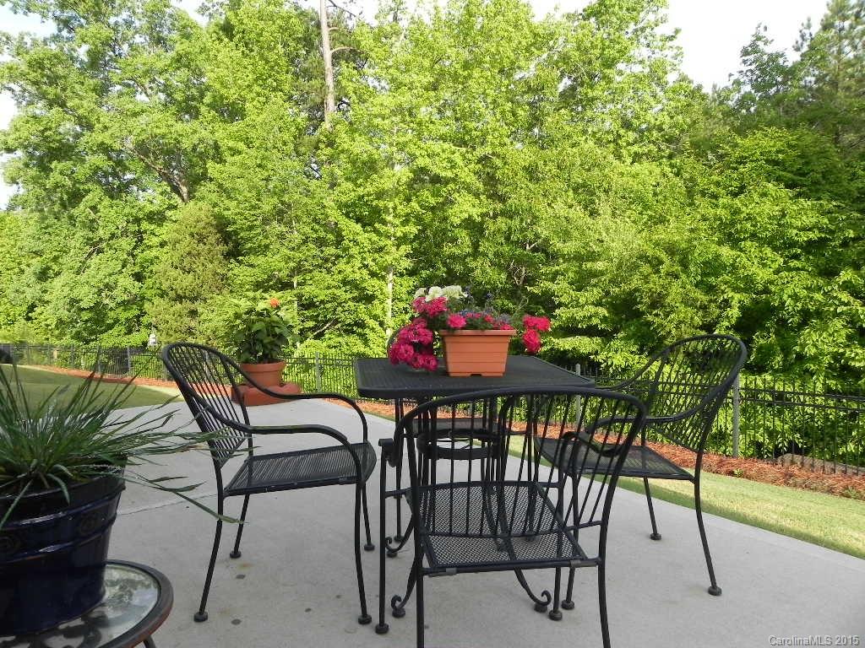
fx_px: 650
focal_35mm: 26
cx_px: 432
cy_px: 324
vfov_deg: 53.1
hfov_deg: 67.3
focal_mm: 4.6
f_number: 5
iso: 160
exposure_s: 1/170
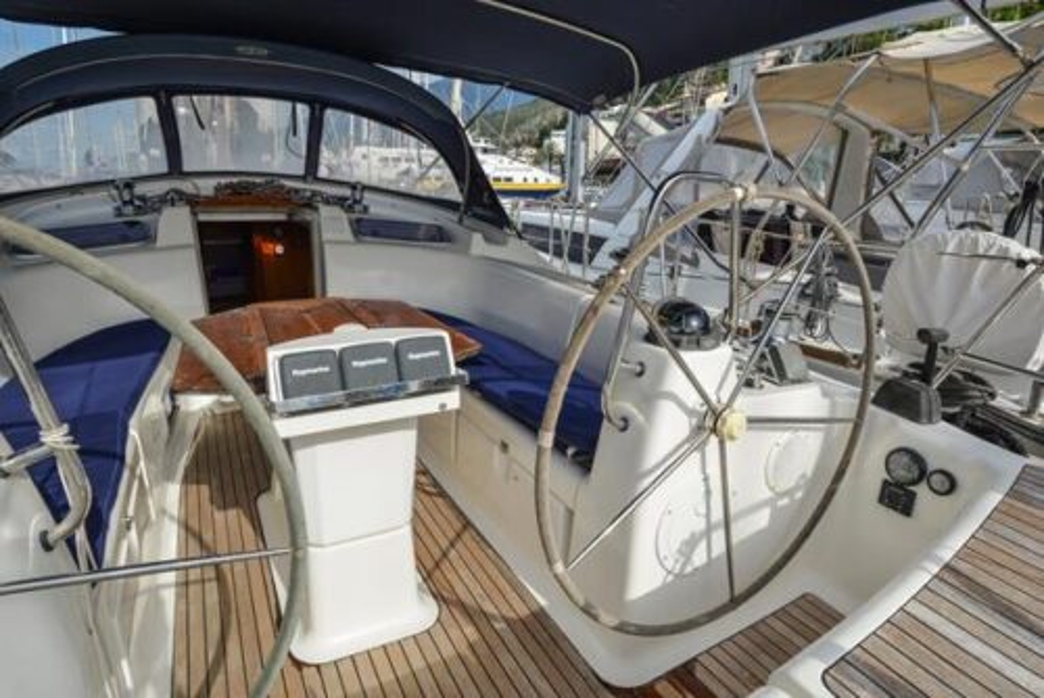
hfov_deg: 81.2
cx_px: 522
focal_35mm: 21
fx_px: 609
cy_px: 349
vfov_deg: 59.6
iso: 200
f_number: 10
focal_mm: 21
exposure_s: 1/400
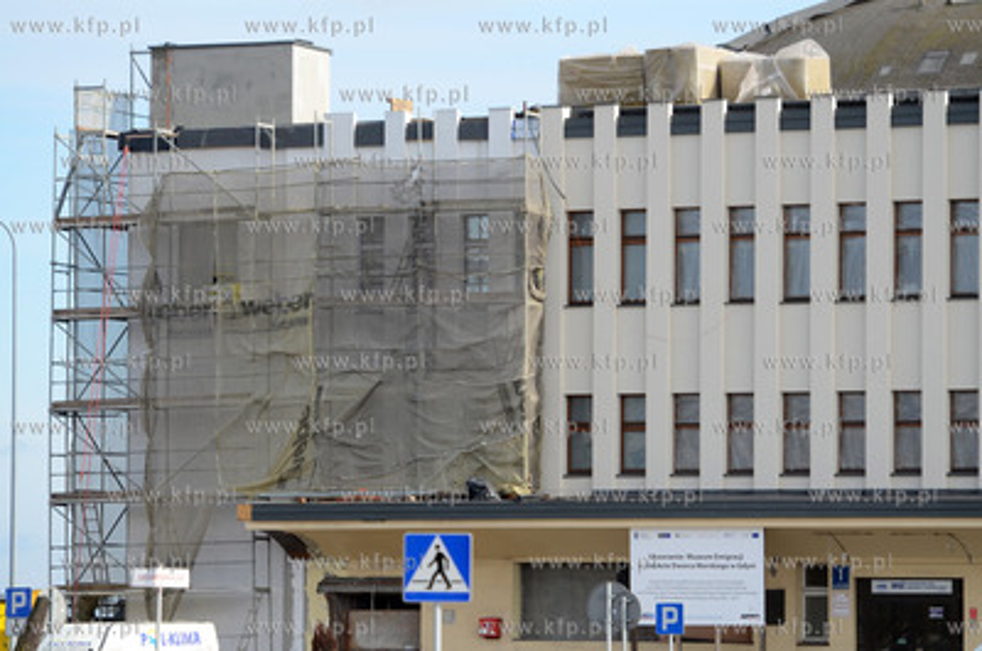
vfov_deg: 5.9
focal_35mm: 232
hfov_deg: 8.9
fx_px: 6329
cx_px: 491
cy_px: 326
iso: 250
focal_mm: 155
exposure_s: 1/1600
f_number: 3.2
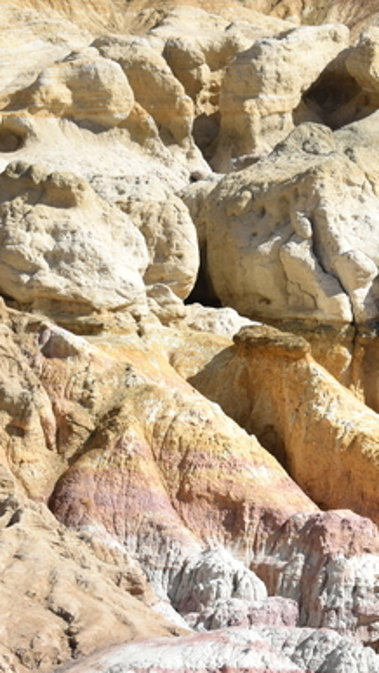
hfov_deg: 3.1
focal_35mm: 388
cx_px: 429
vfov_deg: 5.6
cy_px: 386
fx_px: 6924
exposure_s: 1/320
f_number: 9
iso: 100
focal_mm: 112
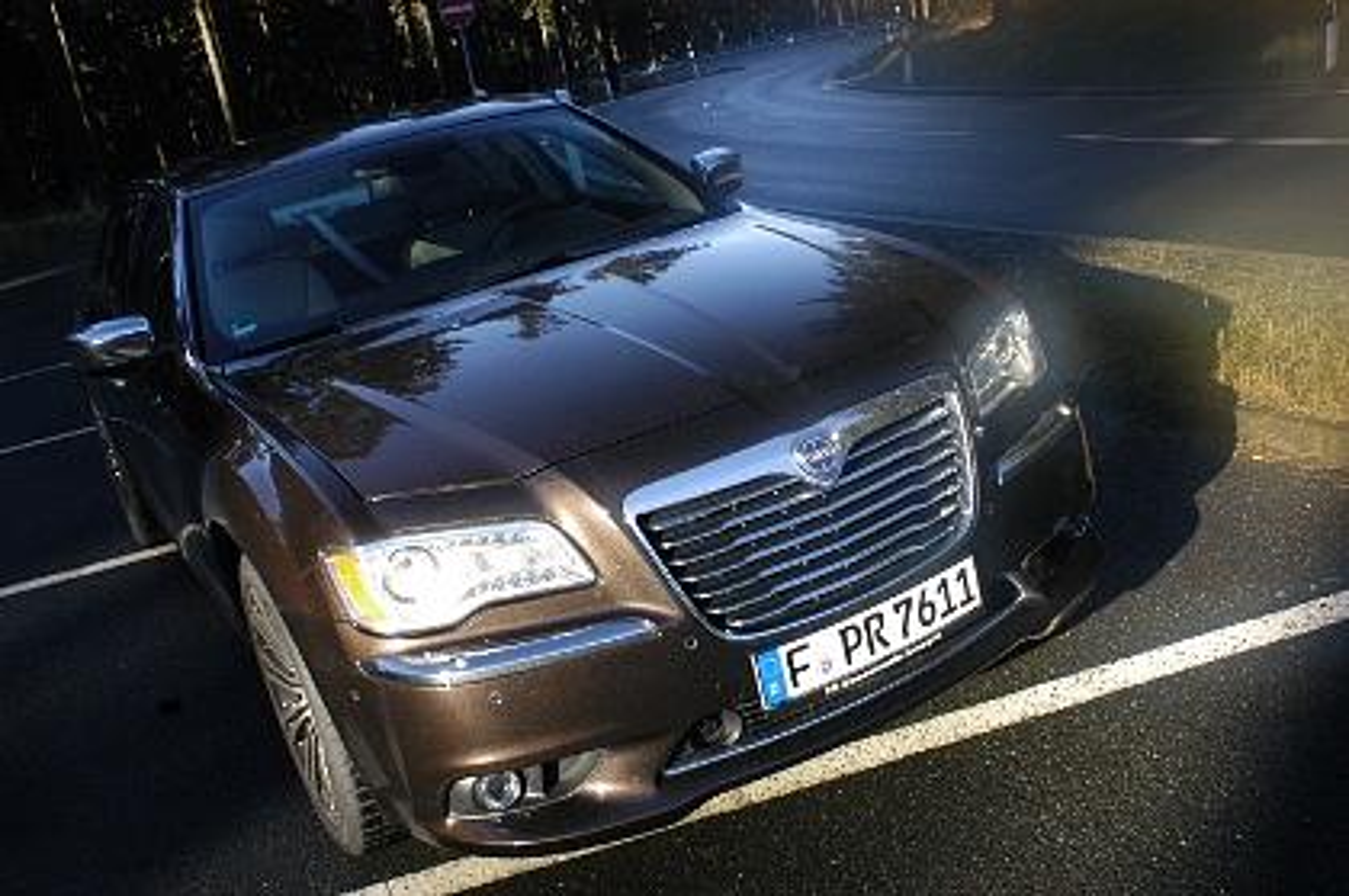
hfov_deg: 53.2
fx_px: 1347
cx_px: 674
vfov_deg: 36.8
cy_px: 448
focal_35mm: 36
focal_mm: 24
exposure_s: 1/100
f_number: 9.5
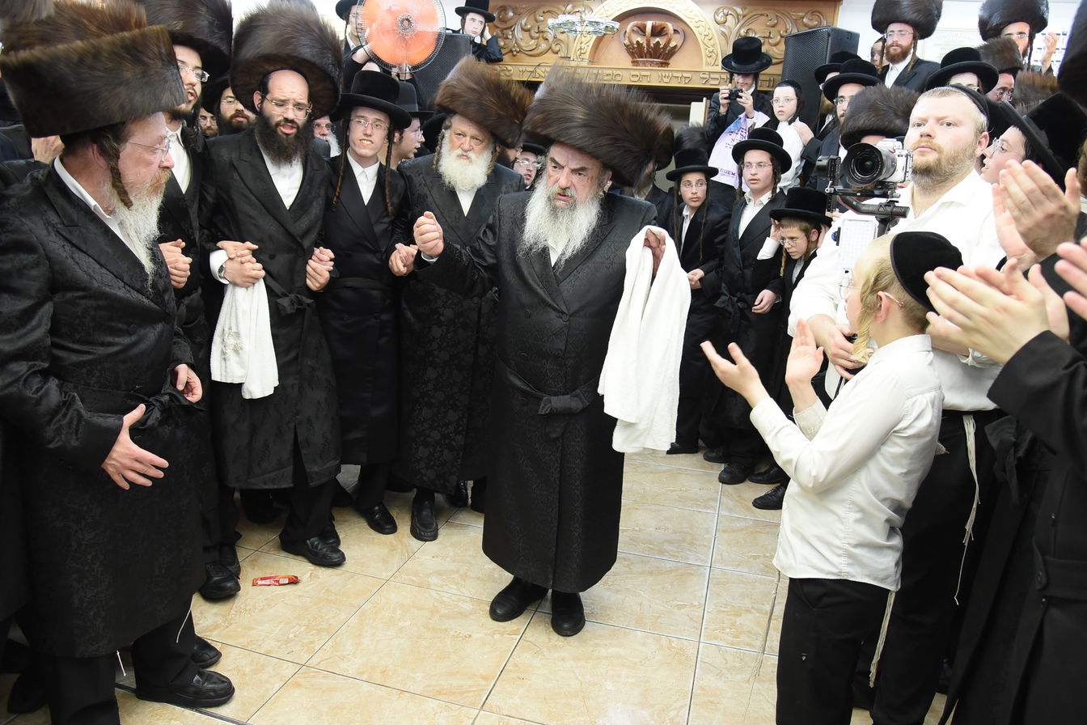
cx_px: 547
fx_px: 755
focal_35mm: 25
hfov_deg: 71.5
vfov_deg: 51.3
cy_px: 365
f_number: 5
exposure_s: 1/160
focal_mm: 24
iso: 2500
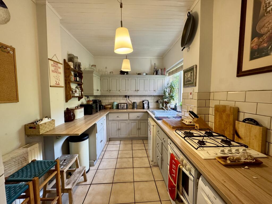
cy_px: 102
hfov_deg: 102.1
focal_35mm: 14
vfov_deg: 85.7
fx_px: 110
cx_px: 136
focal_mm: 2.22
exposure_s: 1/100
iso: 320
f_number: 2.2
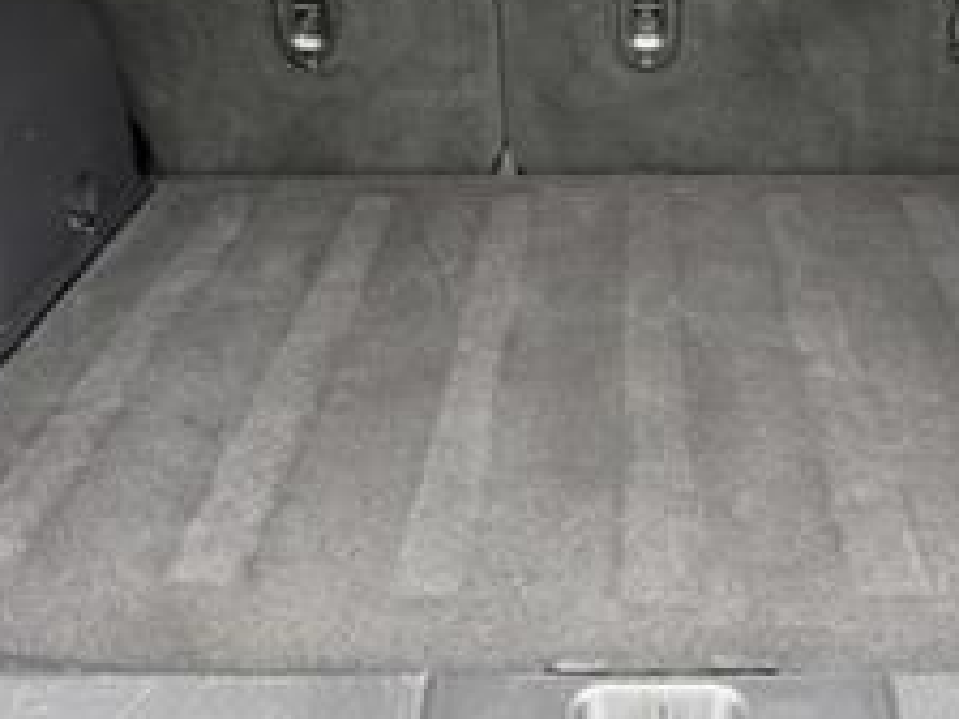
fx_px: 1496
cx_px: 646
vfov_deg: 25.6
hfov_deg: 35.2
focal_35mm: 54
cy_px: -9
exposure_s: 1/100
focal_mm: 6.76
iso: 200
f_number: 1.78
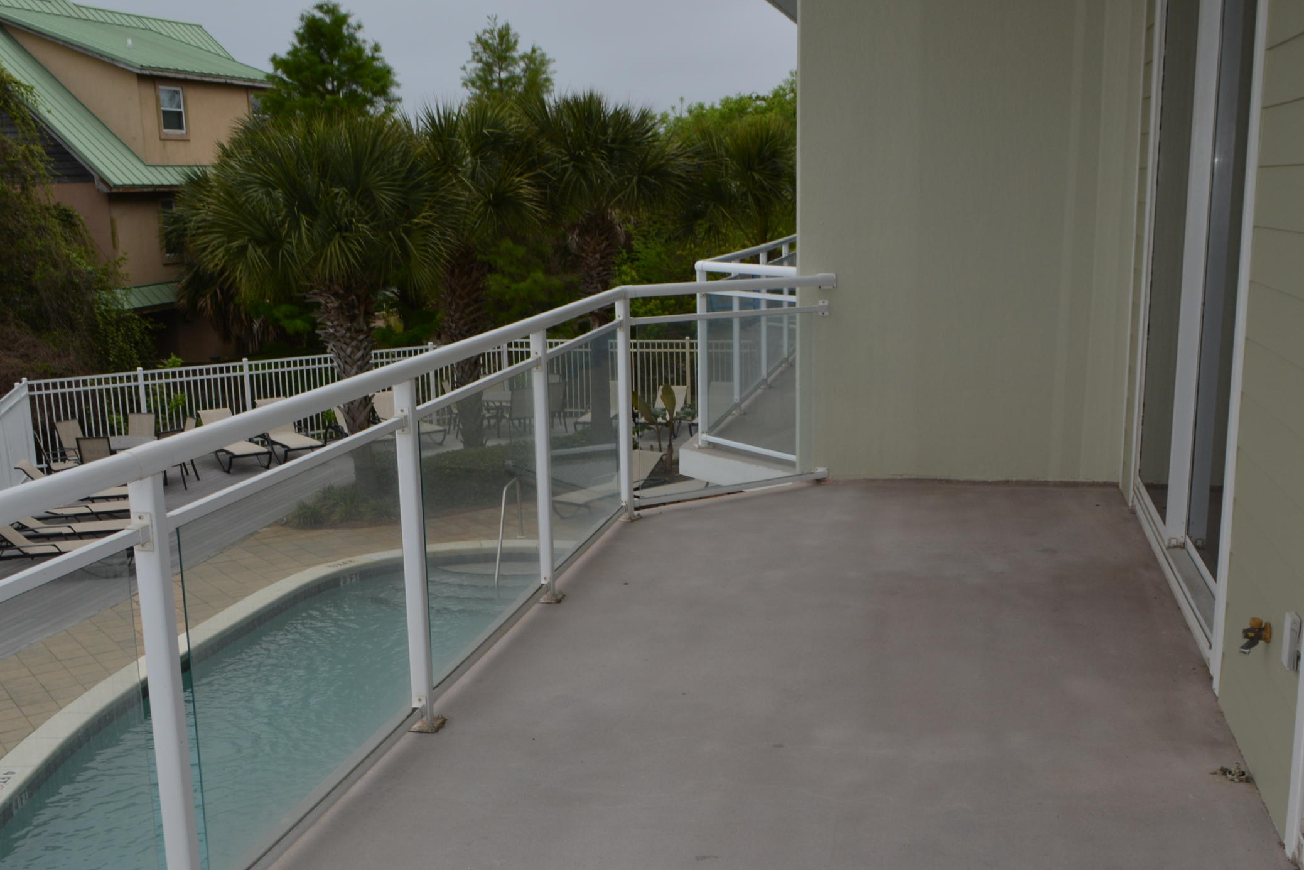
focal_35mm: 39
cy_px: 509
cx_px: 731
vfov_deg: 34.1
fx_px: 1413
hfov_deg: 49.4
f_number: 10
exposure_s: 1/200
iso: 100
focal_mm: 18
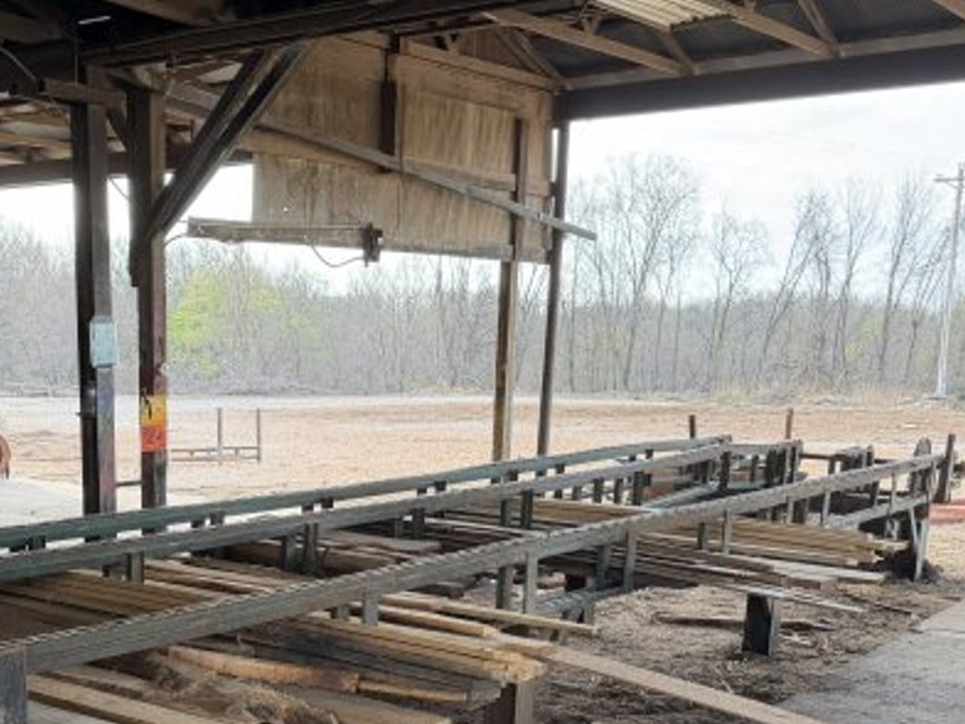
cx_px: 239
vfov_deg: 30.0
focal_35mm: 47
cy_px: 606
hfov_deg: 39.3
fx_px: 1310
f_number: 1.78
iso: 80
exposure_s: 1/241
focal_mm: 6.76
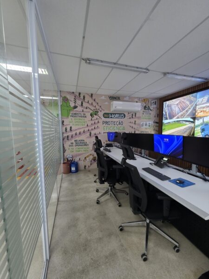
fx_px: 105
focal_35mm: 13
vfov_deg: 106.2
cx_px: 104
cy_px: 140
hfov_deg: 89.9
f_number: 1.9
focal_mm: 2.2
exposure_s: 1/60
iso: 400
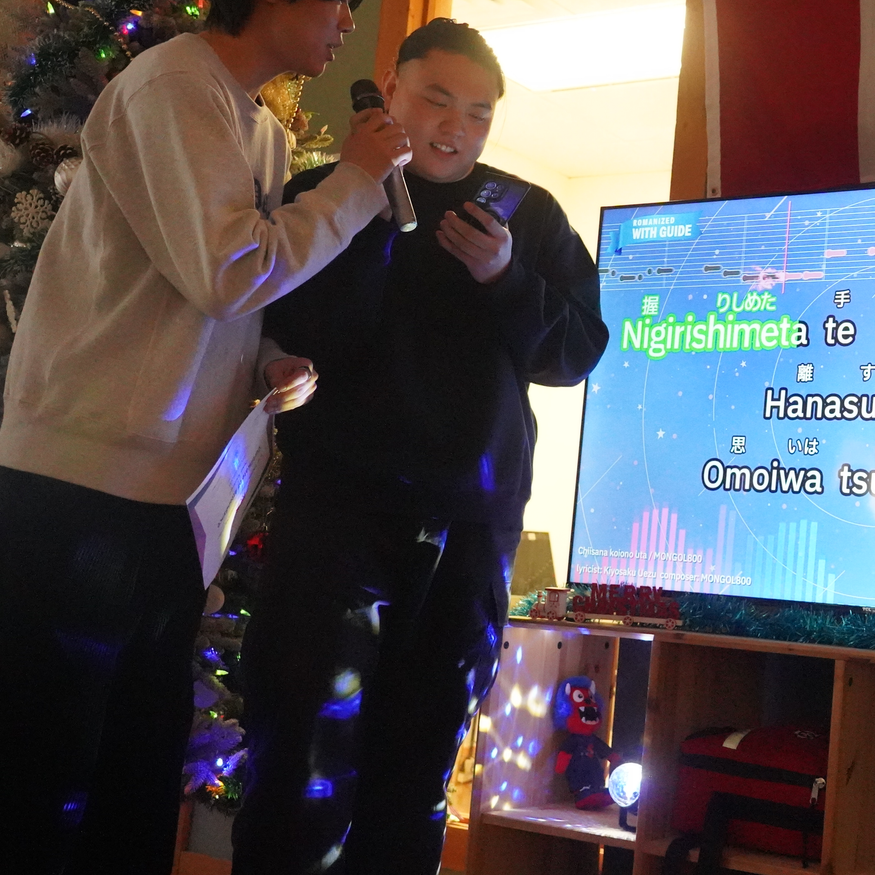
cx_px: 751
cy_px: 453
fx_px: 1430
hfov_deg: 32.7
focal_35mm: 50
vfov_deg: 34.0
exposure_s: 1/250
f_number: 4.5
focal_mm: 31
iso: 20000
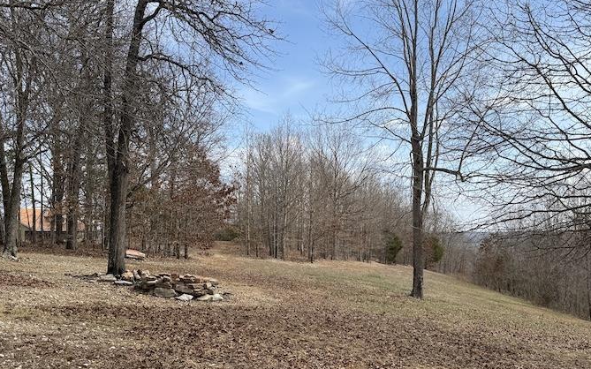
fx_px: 612
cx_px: 322
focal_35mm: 38
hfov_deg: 51.5
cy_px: 239
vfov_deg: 33.3
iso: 80
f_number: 1.78
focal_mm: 6.76
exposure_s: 1/3279
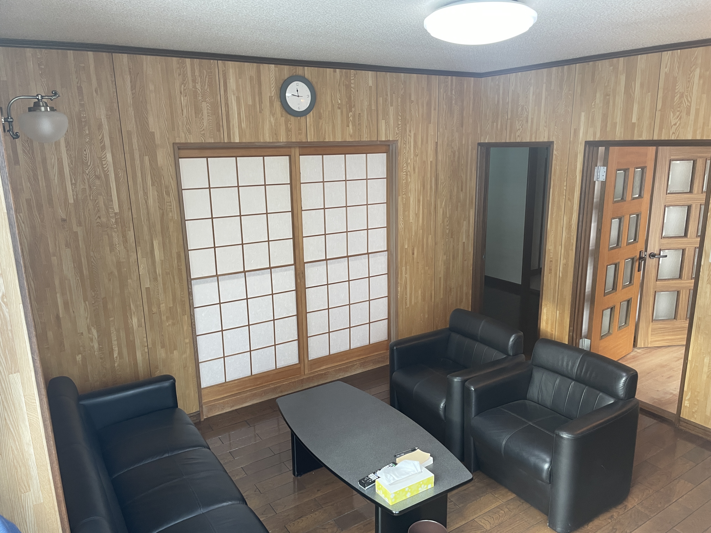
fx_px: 534
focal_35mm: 26
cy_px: 266
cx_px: 356
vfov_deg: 53.1
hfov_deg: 67.3
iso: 64
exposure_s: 1/50
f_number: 1.6
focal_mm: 4.2
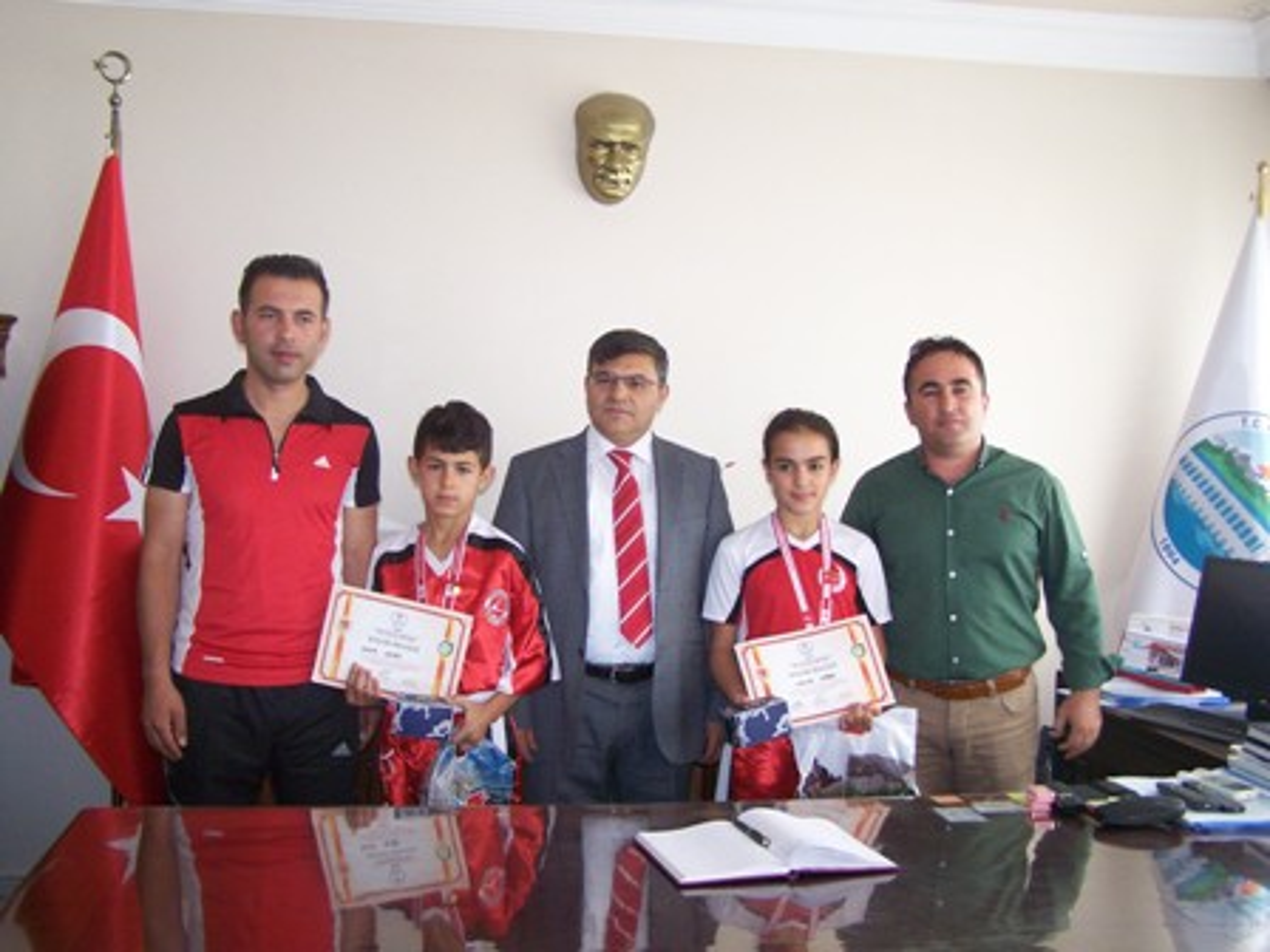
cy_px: 476
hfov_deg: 49.0
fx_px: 1394
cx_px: 635
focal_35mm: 38
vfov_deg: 37.7
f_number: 2.8
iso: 200
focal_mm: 6.3
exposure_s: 1/125
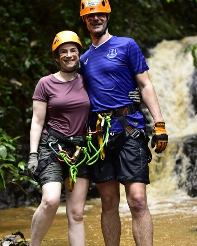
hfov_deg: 18.1
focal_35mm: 85
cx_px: 99
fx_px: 619
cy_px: 131
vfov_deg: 22.5
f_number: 2.2
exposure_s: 1/80
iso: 450
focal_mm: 50
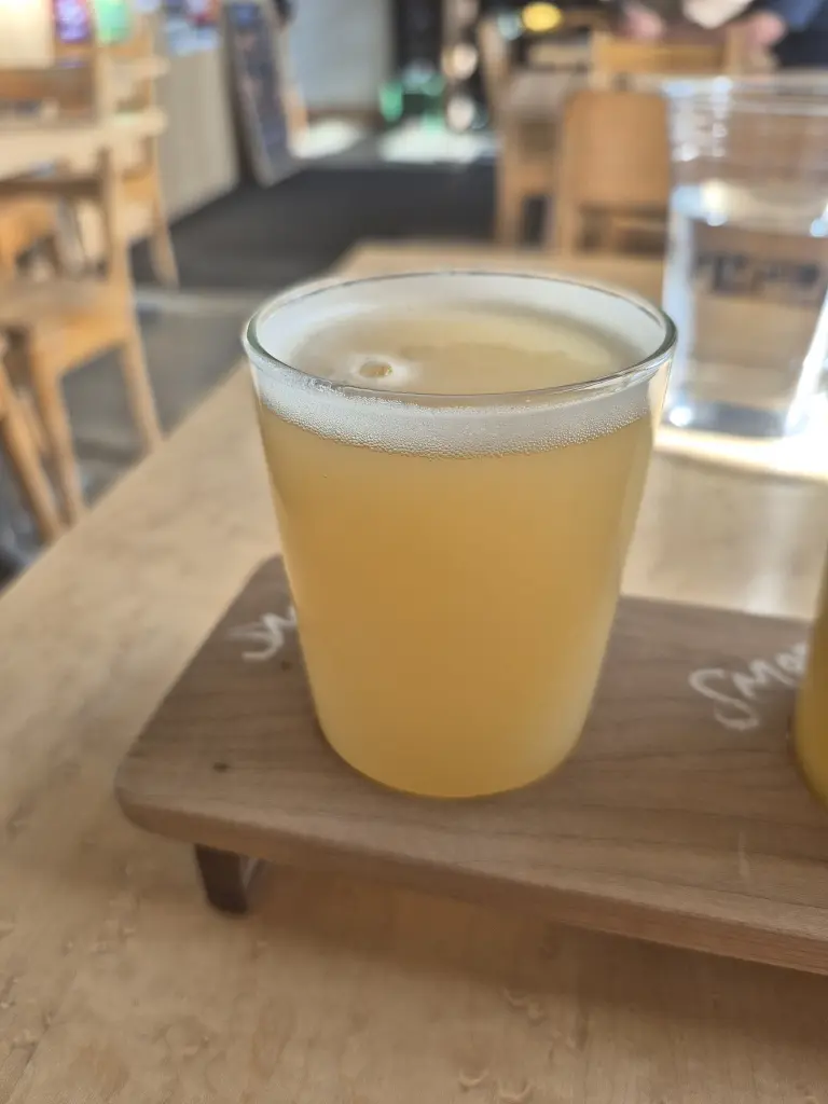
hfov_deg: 58.9
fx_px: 734
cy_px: 552
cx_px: 414
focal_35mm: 23
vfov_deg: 73.9
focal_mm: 5.4
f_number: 1.8
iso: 40
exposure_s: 1/120
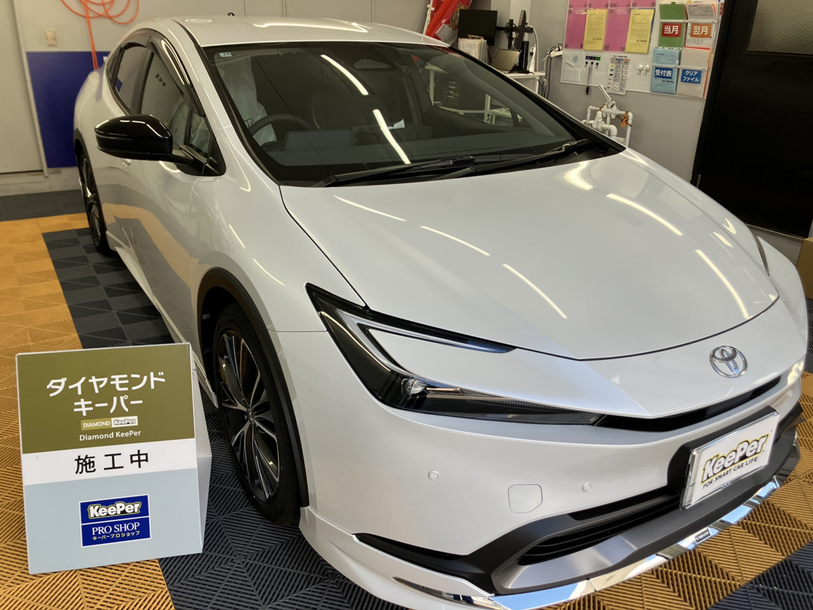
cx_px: 406
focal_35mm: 28
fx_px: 658
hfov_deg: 63.4
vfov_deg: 49.7
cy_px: 305
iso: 25
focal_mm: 3.99
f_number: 1.8
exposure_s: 1/196
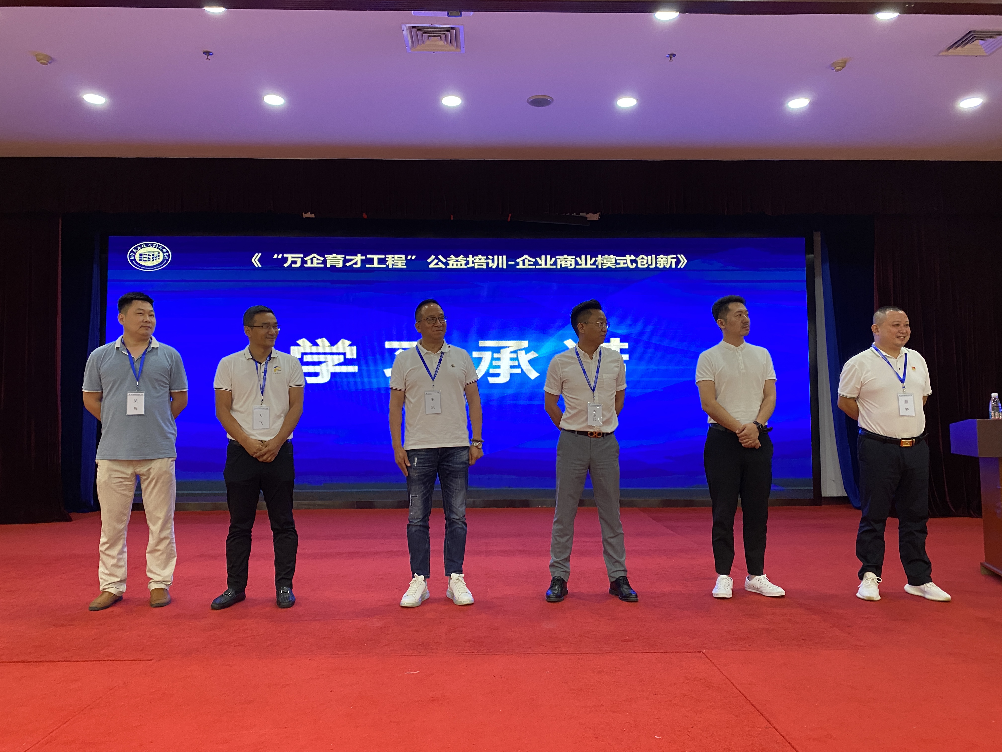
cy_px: 376
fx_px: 753
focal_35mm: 26
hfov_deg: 67.3
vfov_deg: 53.1
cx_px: 501
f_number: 1.8
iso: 250
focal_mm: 4.25
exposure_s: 1/52
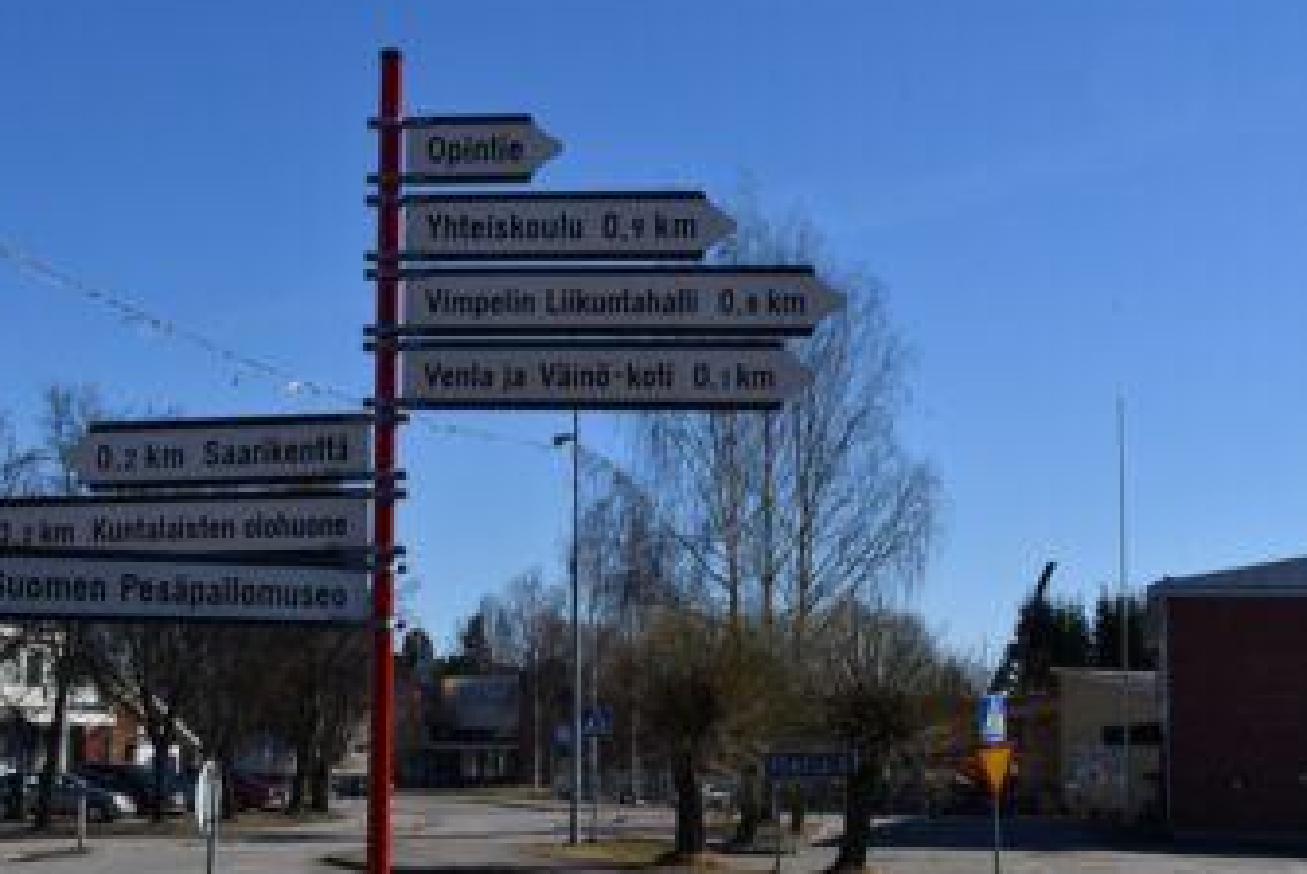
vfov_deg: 20.1
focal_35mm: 68
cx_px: 581
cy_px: 466
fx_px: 2471
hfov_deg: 29.6
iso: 640
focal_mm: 38
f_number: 16
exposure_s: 1/1000
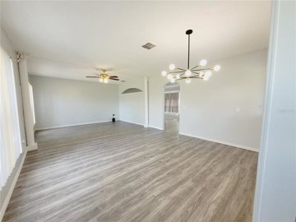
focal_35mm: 13
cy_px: 111
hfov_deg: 106.2
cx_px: 148
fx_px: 111
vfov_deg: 89.9
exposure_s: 1/60
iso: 80
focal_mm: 1.74
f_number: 2.2
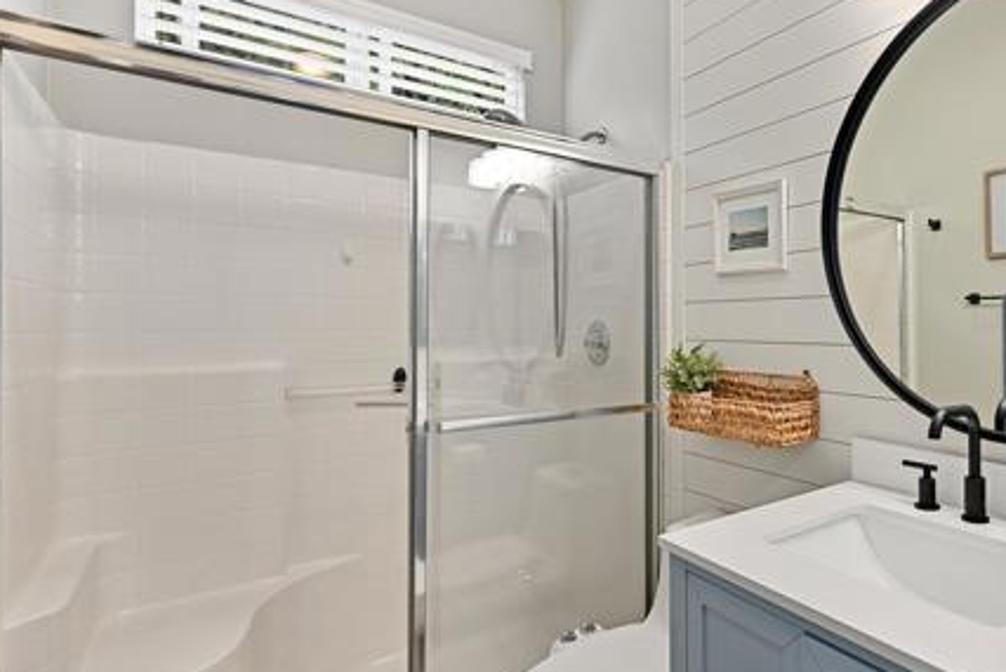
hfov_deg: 75.8
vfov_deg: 59.5
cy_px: 322
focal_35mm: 21
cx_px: 744
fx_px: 587
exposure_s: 1/4
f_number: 8
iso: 320
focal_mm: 14
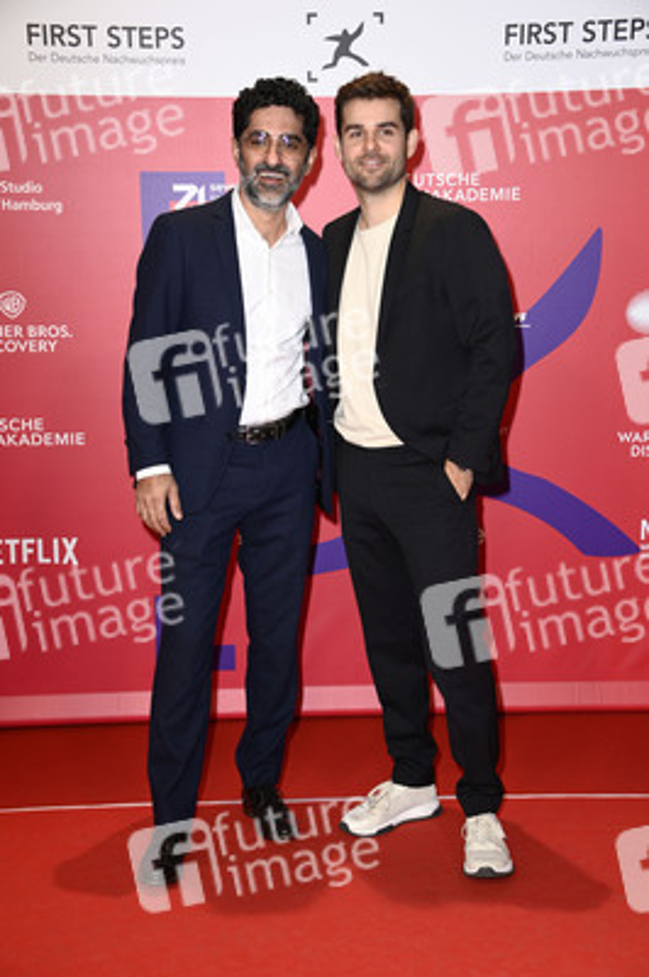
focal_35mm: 62
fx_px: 1679
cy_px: 488
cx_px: 324
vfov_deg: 32.4
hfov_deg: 21.9
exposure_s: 1/250
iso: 640
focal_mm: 62
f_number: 5.6
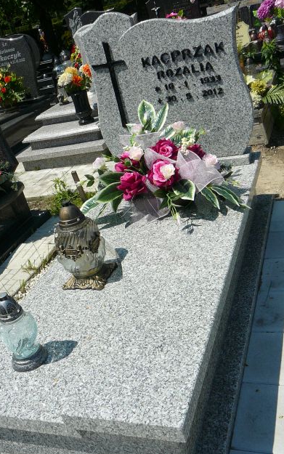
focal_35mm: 38
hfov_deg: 33.6
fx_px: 470
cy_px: 227
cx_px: 133
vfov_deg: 51.5
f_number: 5
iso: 80
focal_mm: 5.2
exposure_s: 1/640
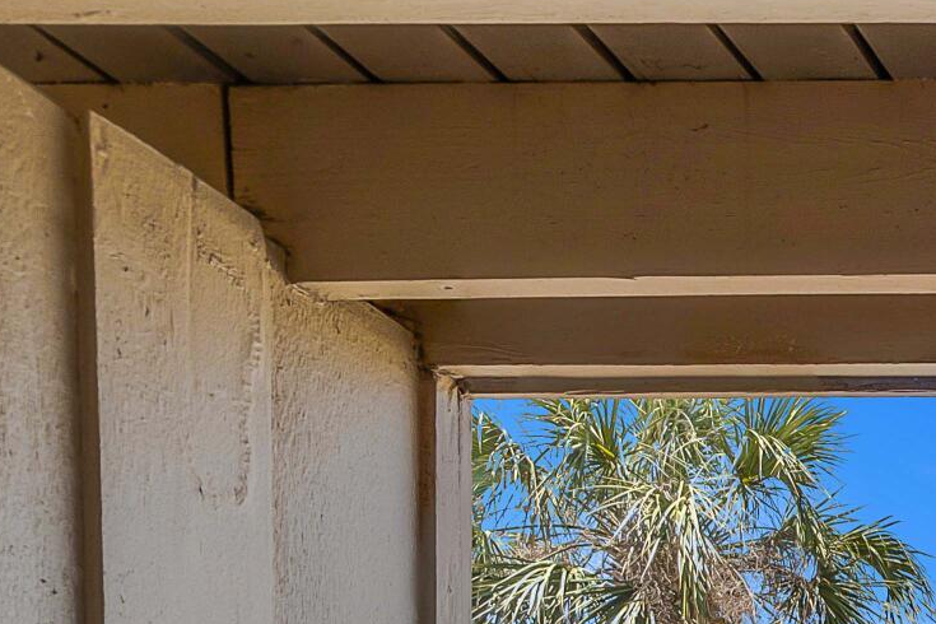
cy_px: 1135
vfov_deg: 19.8
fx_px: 1274
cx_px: 1648
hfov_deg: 23.1
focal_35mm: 49
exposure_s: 1/400
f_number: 5.6
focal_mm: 12
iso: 100
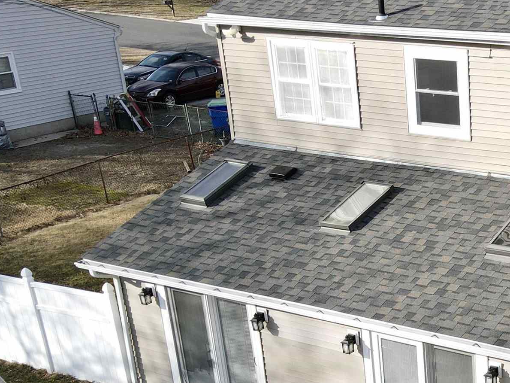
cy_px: 348
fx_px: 914
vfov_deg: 23.0
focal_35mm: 62
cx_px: 552
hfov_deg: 28.5
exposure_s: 1/400
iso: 100
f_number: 2.8
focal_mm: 4.5
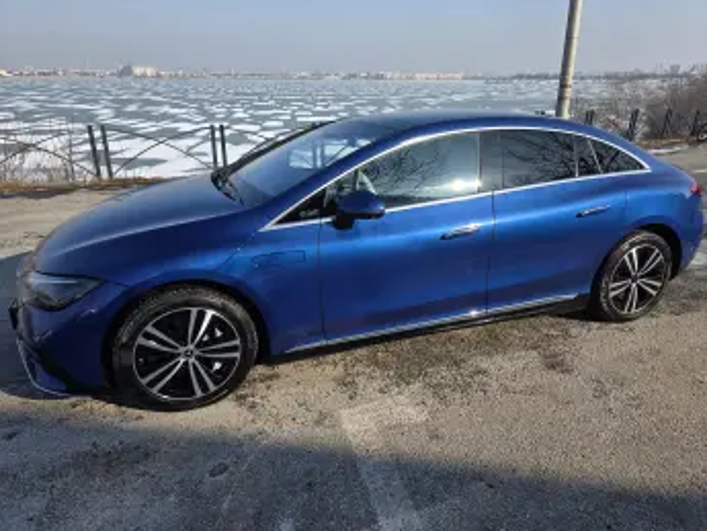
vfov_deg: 56.8
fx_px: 490
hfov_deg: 71.6
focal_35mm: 24
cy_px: 271
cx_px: 352
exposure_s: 1/4766
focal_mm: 6.3
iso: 80
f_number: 1.7
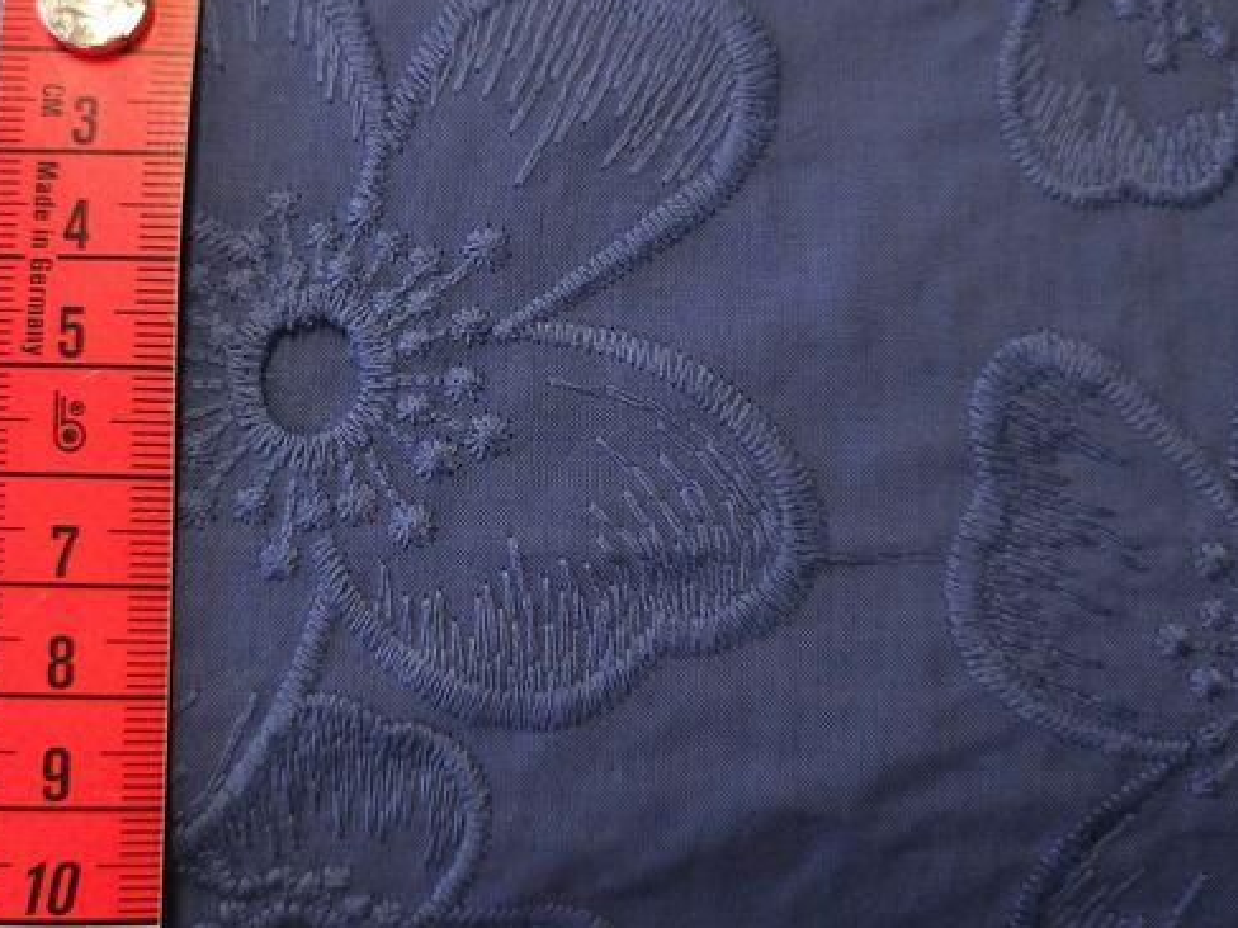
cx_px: 512
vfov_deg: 38.6
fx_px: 1323
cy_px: 390
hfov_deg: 49.9
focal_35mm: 37
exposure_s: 1/60
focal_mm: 5
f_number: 1.8
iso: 125
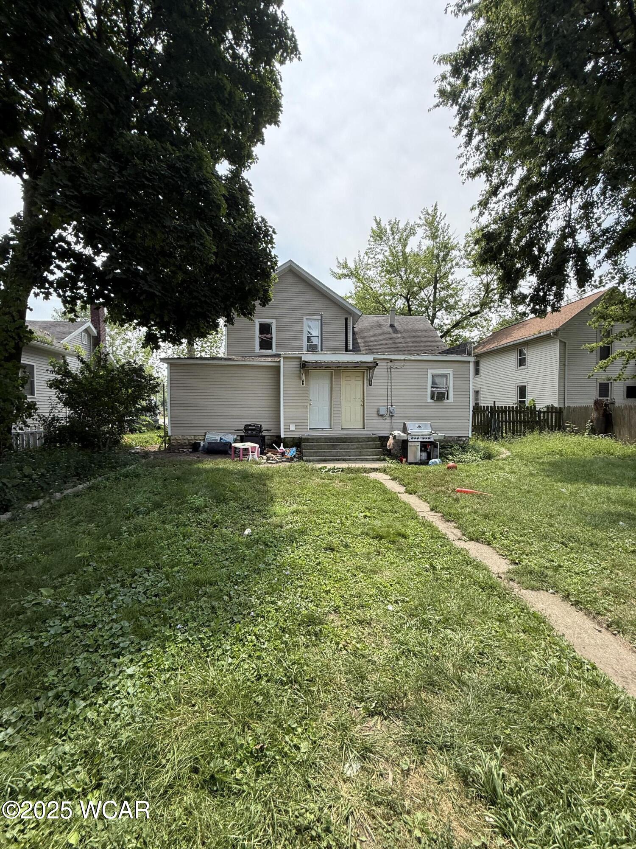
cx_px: 318
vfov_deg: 102.1
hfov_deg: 85.7
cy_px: 424
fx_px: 343
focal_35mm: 14
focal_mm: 2.22
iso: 50
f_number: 2.2
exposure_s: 1/531
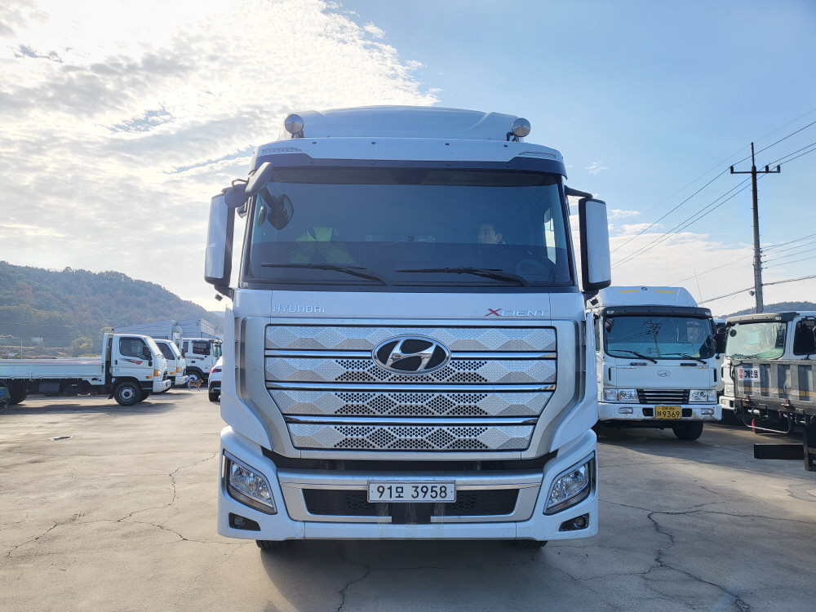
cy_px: 306
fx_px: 613
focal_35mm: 26
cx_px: 408
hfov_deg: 67.3
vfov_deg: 53.1
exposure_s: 1/801
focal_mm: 4.25
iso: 50
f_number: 1.8
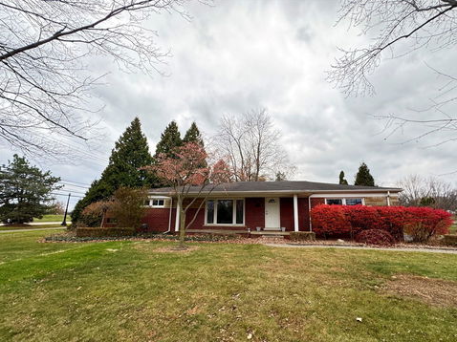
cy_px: 182
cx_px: 244
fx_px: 198
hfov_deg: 98.1
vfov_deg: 81.6
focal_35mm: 15
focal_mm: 2.22
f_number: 2.2
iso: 250
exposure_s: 1/99
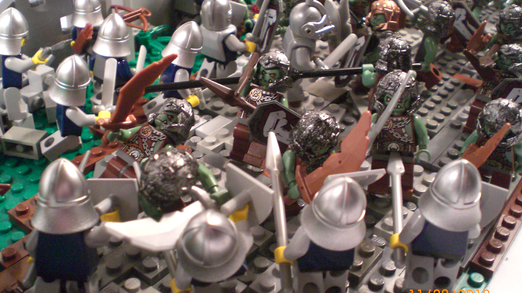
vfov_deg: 28.3
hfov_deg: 48.4
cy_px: 137
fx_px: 581
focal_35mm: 42
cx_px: 257
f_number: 3.1
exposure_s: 1/60
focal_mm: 6.3
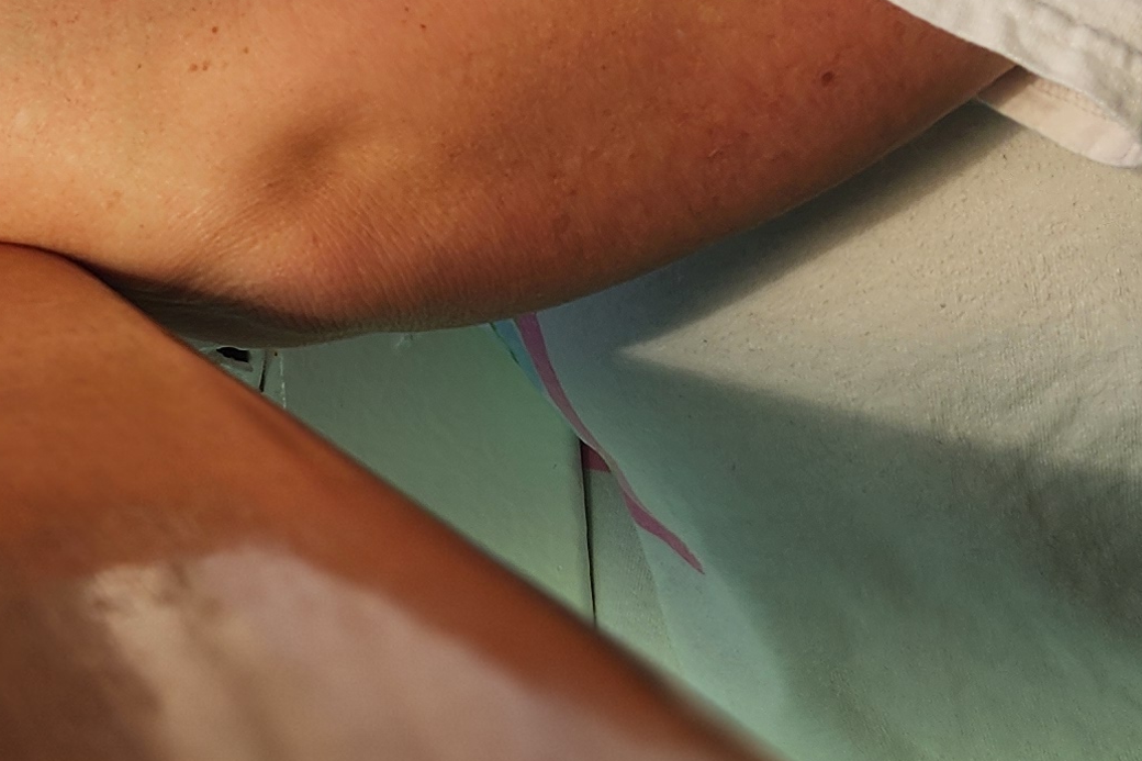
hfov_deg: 21.3
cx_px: -14
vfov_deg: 13.5
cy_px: -564
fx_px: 2918
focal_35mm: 92
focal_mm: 6.4
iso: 12
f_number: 1.8
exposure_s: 1/362
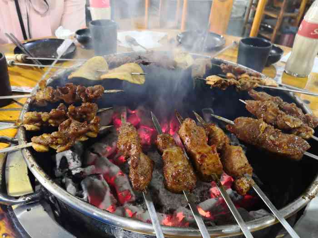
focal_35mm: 27
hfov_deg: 65.3
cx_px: 159
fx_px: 248
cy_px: 119
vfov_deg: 51.4
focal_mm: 3.95
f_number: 1.8
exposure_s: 1/25
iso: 640
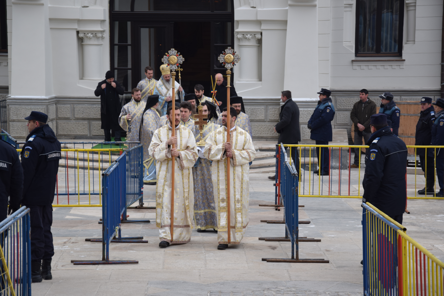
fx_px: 1387
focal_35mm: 112
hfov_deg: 18.2
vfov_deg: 12.2
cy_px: 148
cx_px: 222
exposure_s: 1/160
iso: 400
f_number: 6.3
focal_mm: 75
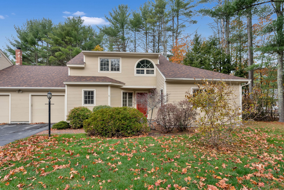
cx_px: 142
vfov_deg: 59.5
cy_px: 95
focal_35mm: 21
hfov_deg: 81.2
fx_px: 166
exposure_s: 1/500
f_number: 8
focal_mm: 21
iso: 800
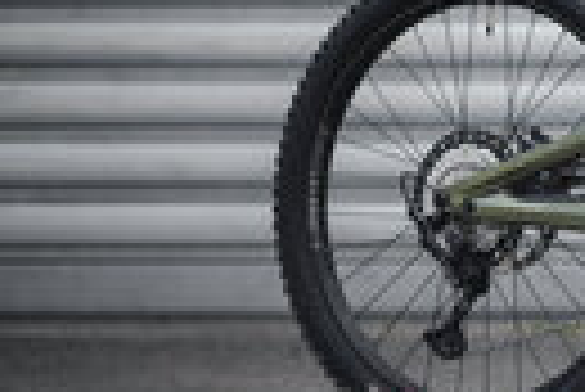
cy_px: 52
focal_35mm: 323
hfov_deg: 6.3
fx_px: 5255
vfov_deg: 4.3
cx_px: 860
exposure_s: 1/1600
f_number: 1.4
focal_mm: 105
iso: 64
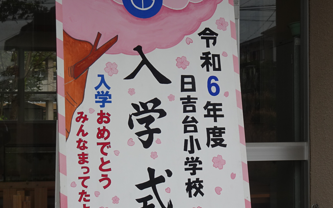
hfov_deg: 29.8
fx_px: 626
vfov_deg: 18.9
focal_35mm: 69
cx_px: 165
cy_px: 119
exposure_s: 1/250
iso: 80
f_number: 4.5
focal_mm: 9.87
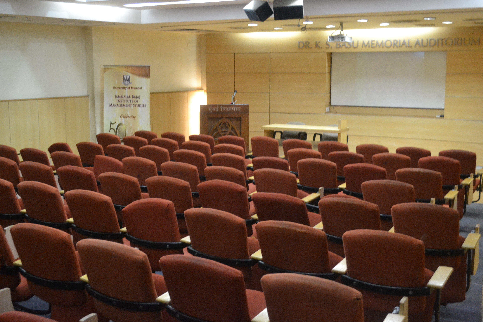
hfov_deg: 43.6
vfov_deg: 29.9
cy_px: 161
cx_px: 242
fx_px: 604
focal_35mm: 45
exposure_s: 1/15
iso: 2500
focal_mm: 30
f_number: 4.5
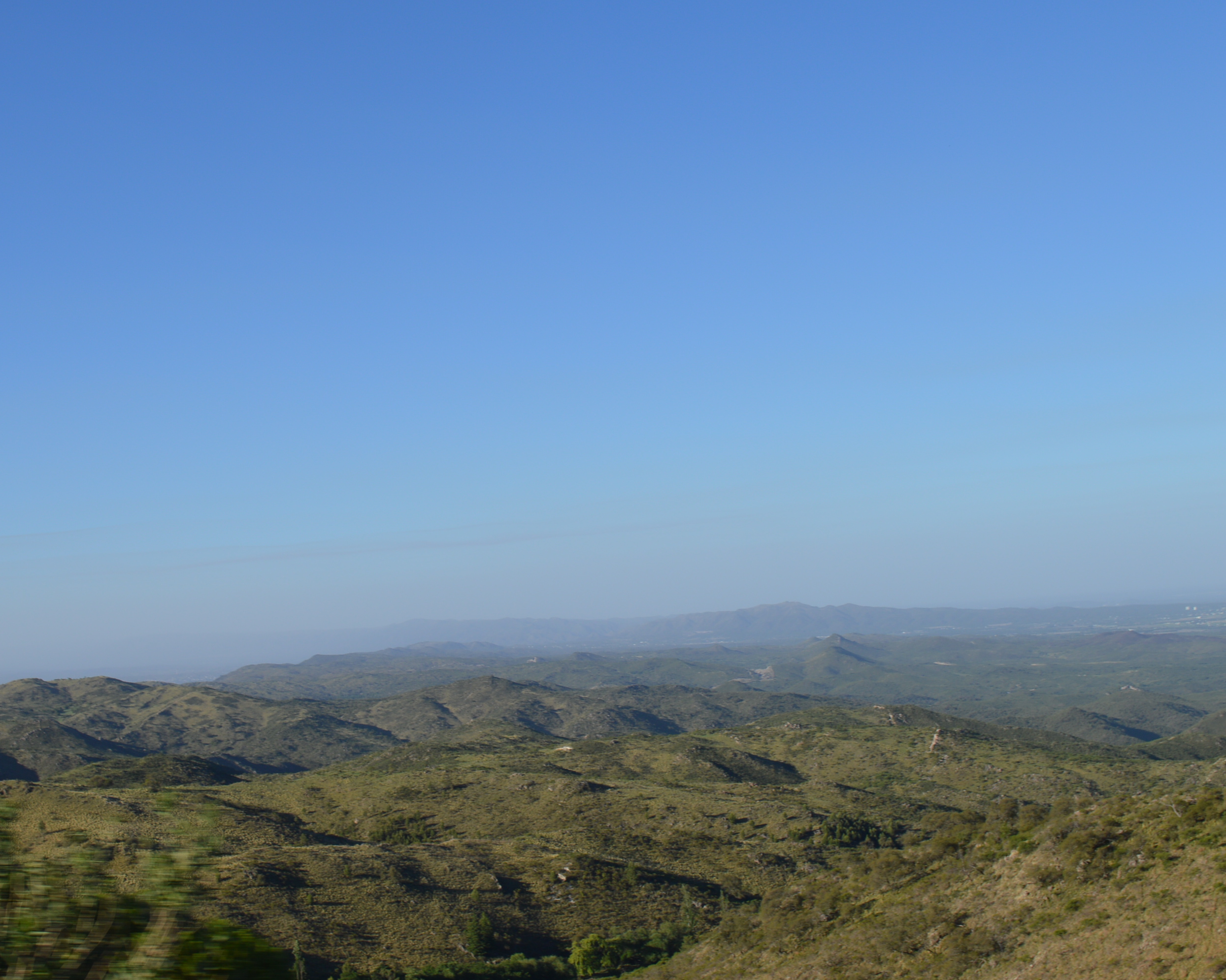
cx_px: 508
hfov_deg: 36.6
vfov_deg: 29.7
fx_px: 1850
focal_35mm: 51
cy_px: 491
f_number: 8
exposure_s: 1/250
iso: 100
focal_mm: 30
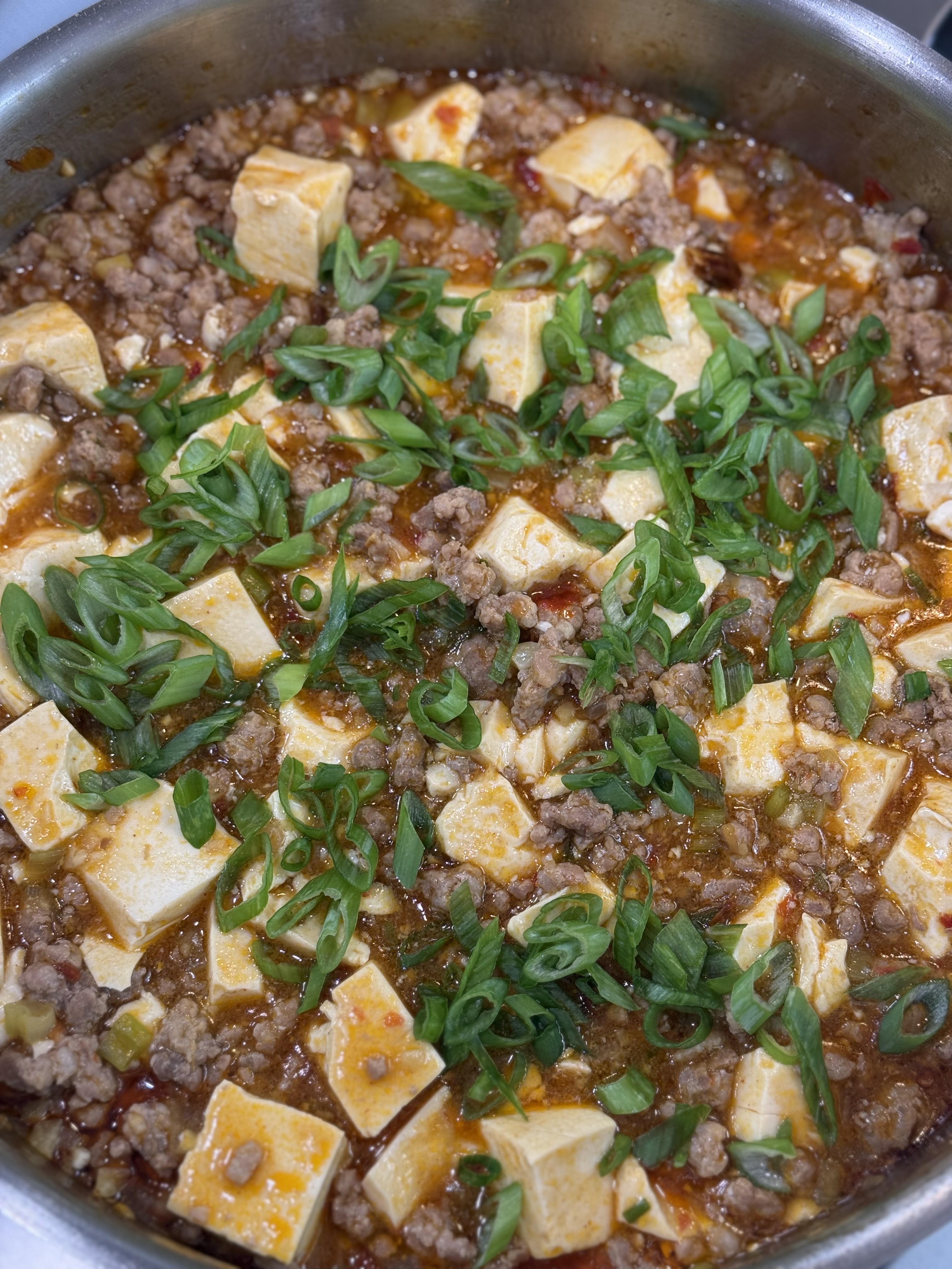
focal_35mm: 48
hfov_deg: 30.3
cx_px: 476
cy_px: 634
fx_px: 1760
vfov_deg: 39.7
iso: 100
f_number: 1.78
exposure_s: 1/60
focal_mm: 6.76
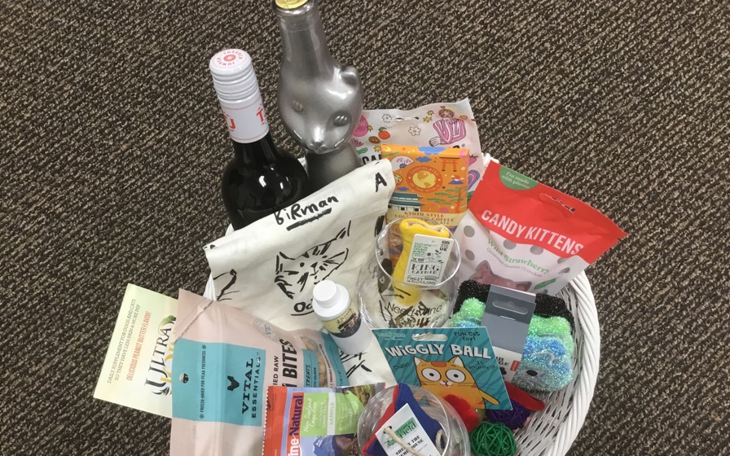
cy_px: 263
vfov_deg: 38.2
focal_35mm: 33
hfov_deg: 58.1
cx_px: 365
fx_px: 657
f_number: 2.4
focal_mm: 3.3
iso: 80
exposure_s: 1/30
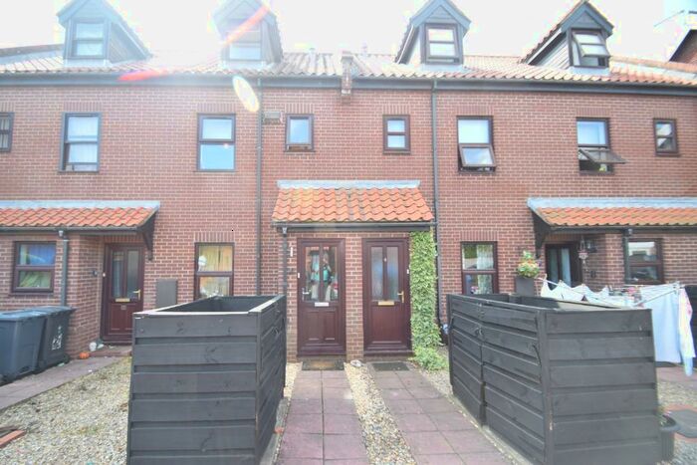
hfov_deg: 100.4
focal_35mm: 15
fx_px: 290
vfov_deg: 77.4
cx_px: 348
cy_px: 232
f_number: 4.5
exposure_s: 1/80
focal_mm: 10
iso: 100
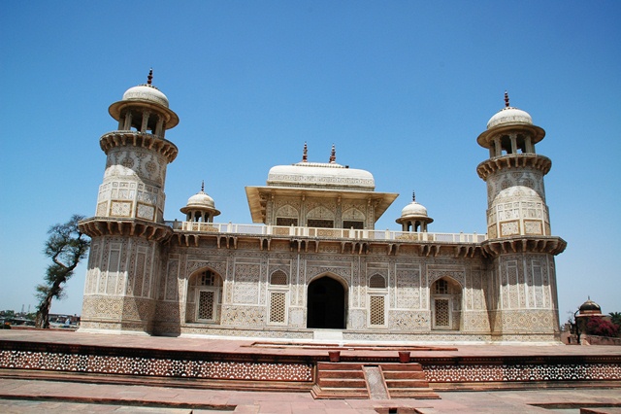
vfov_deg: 47.9
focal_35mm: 27
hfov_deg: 67.4
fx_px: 465
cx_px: 310
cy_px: 207
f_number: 11
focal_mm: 18
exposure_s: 1/400
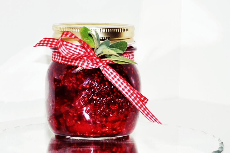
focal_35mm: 93
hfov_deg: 21.9
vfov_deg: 14.7
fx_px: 593
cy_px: 76
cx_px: 115
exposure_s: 1/125
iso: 200
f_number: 5.6
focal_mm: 62
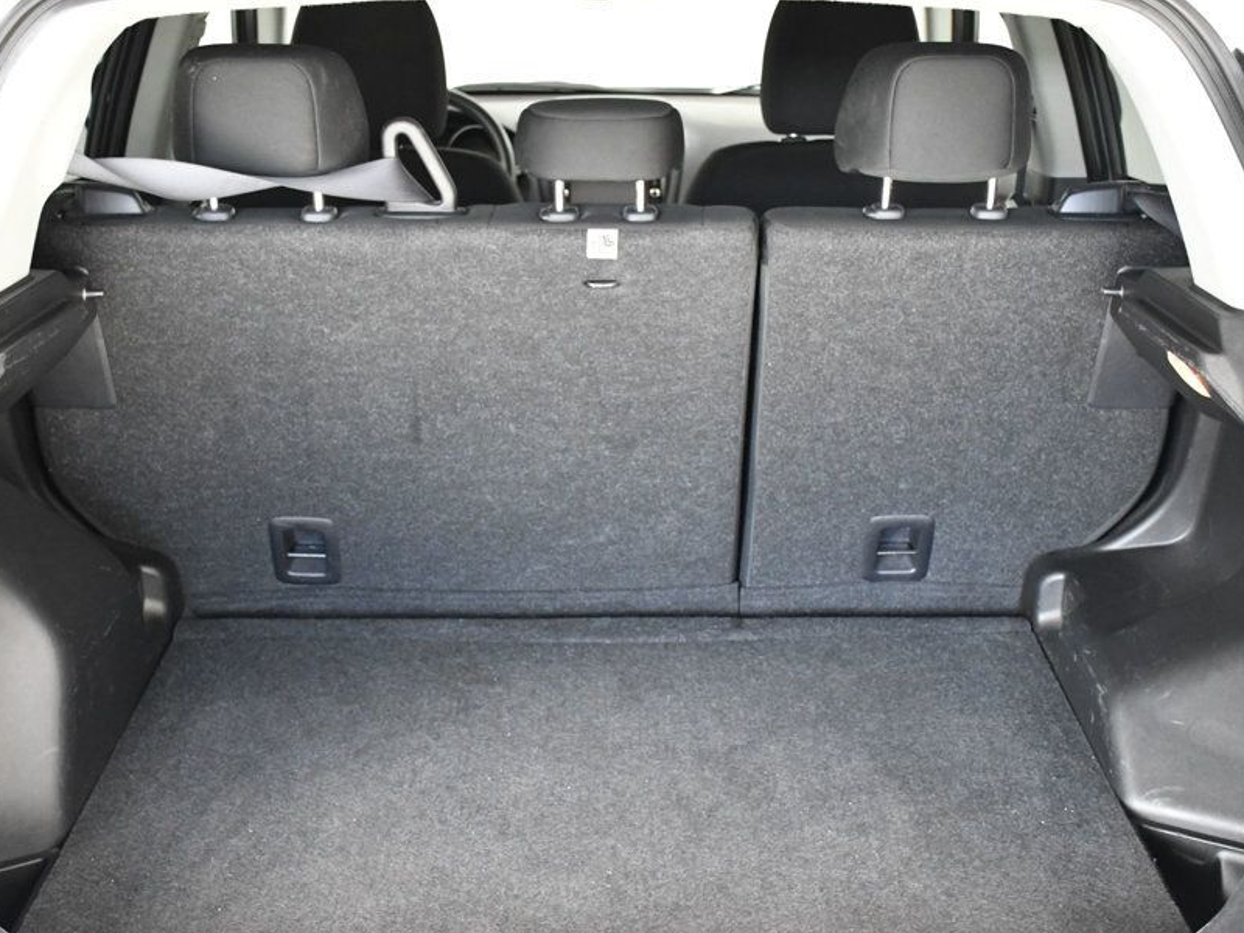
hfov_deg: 39.7
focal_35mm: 48
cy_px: 516
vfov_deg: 30.2
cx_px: 613
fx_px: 1725
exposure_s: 1/100
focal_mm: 26
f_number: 5
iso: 2500
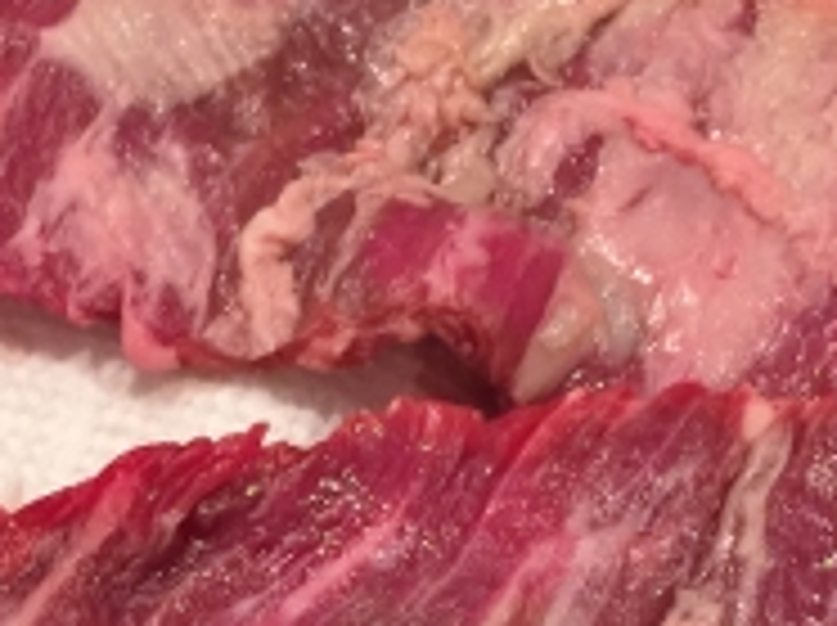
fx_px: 2415
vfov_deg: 14.2
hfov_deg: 18.9
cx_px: -68
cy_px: 820
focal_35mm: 100
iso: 80
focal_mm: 4.15
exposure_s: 1/15
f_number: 2.2
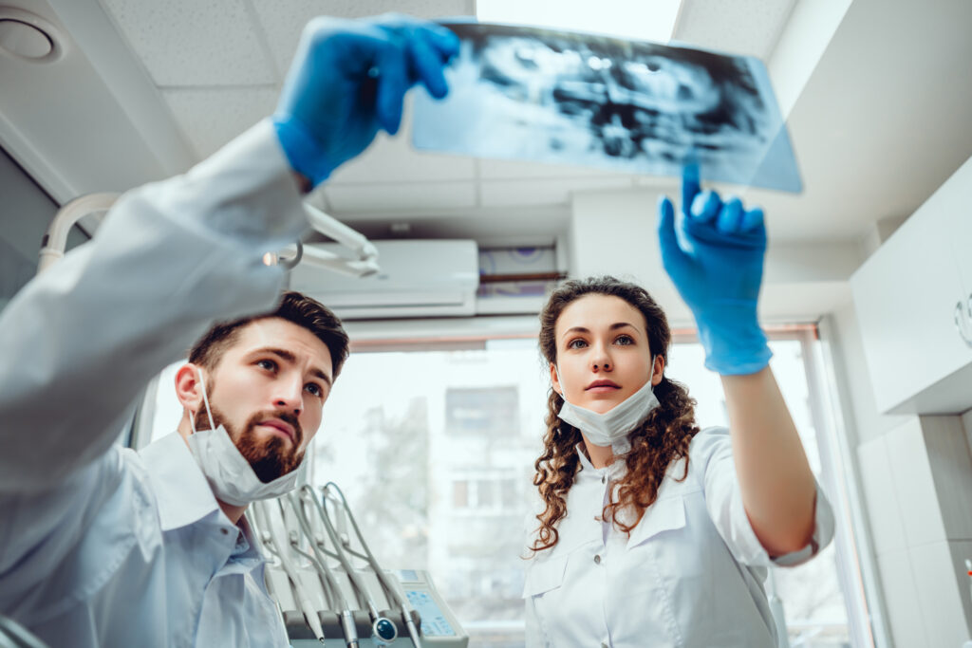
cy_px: 324
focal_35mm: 31
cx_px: 486
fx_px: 837
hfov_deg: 60.3
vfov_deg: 42.3
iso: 500
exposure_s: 1/125
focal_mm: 31
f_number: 2.2
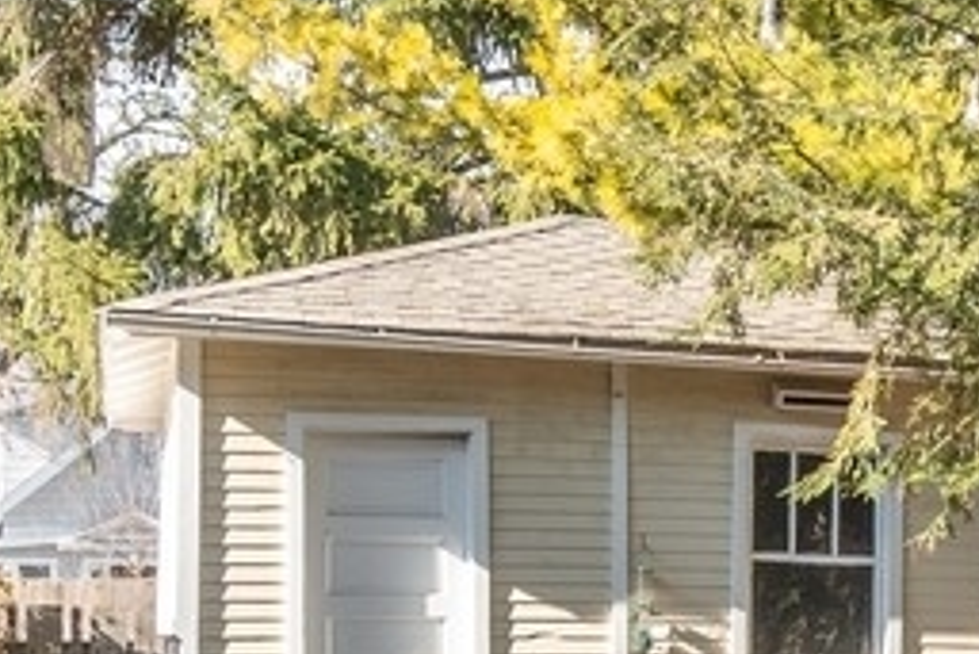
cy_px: 635
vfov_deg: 13.5
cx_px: 1484
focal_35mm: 100
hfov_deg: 18.1
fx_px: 2721
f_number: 8
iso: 200
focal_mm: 16
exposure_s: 1/160
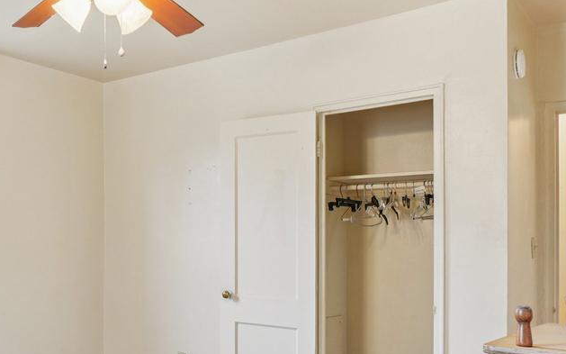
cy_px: 258
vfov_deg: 35.6
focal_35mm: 35
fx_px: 540
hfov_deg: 50.9
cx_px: 92
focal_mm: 10
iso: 100
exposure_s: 1/5
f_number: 7.1
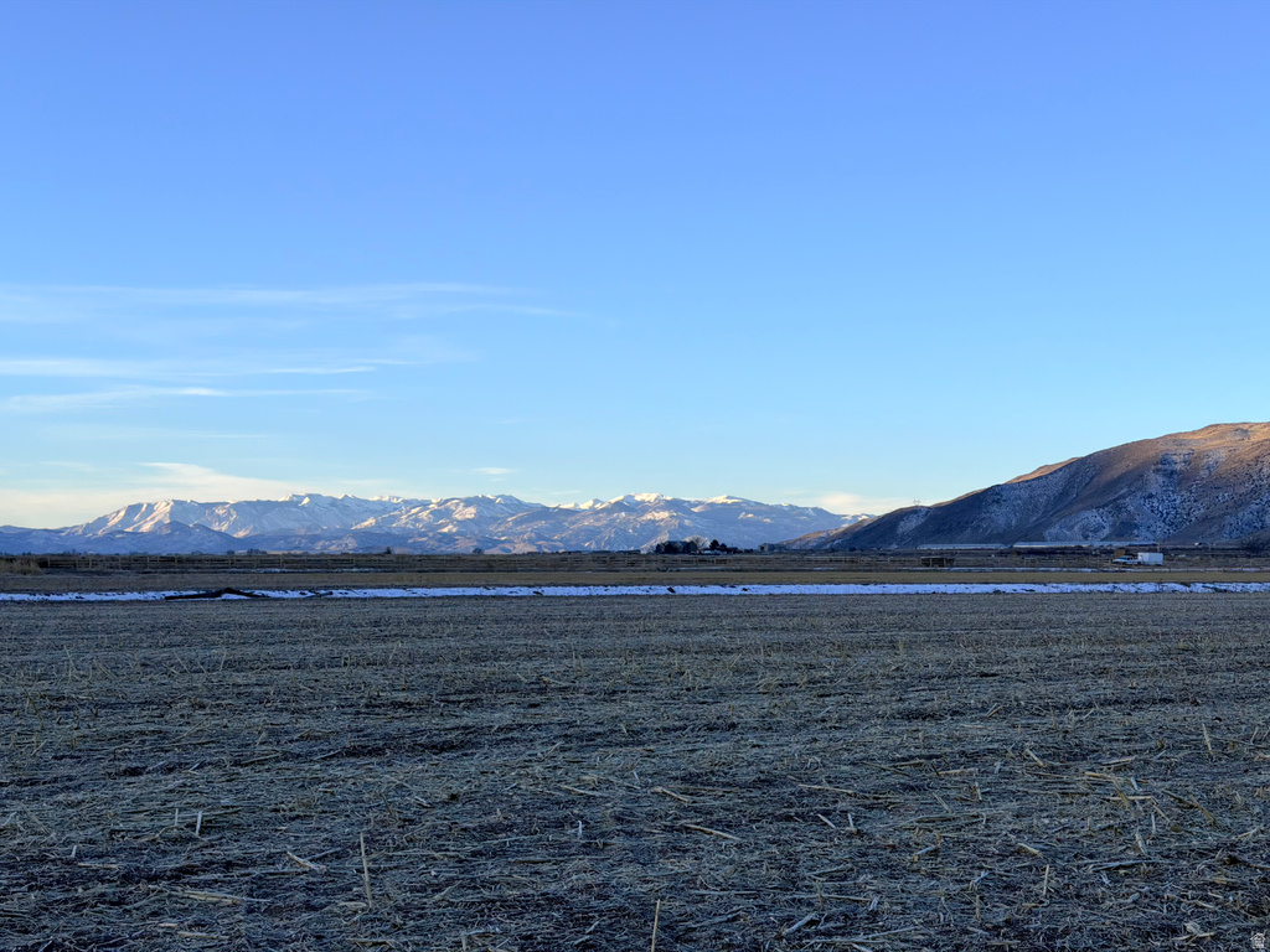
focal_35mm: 48
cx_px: 635
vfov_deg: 30.3
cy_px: 476
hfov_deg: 39.7
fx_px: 1761
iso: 64
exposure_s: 1/2494
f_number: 1.78
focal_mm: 6.76
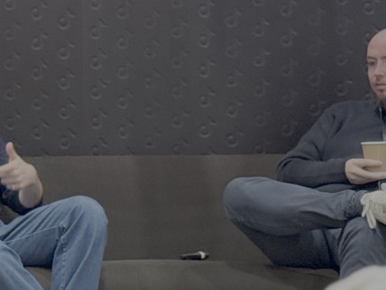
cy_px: 178
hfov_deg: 11.8
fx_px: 1829
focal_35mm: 164
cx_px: -79
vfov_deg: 9.0
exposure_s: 1/40
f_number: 1.78
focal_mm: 6.76
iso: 320
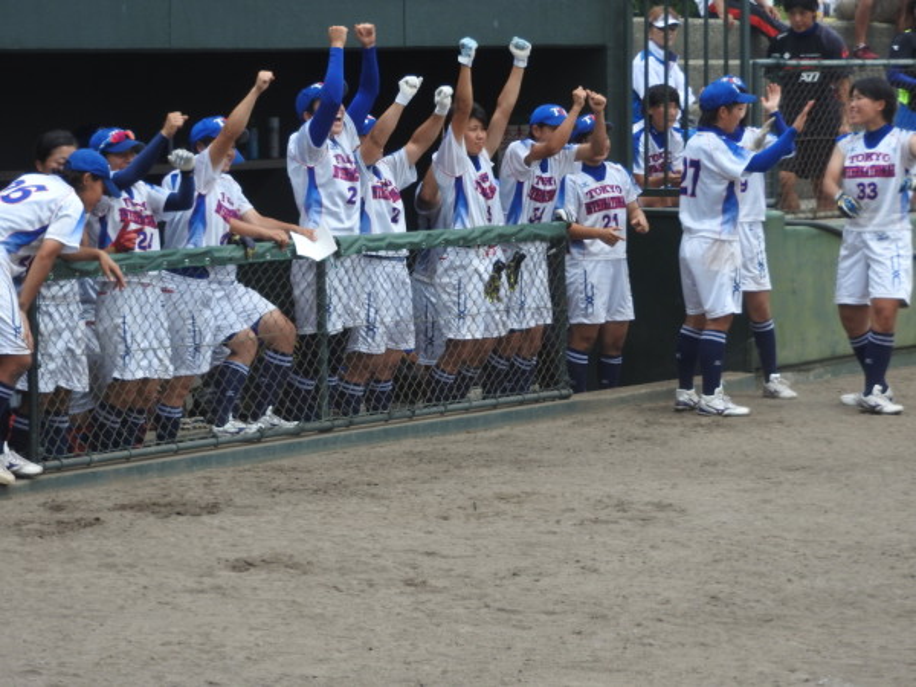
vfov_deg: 9.9
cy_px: 344
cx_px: 458
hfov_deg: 13.2
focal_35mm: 150
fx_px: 3969
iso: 100
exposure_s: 1/400
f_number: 5.2
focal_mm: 26.9
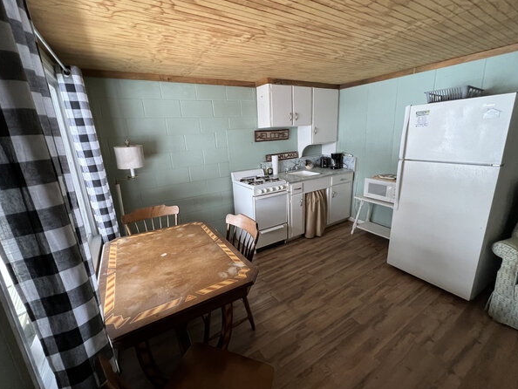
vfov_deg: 85.7
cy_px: 191
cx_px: 256
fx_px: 210
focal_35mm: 14
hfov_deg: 102.0
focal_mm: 1.57
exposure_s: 1/60
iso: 400
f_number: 1.8
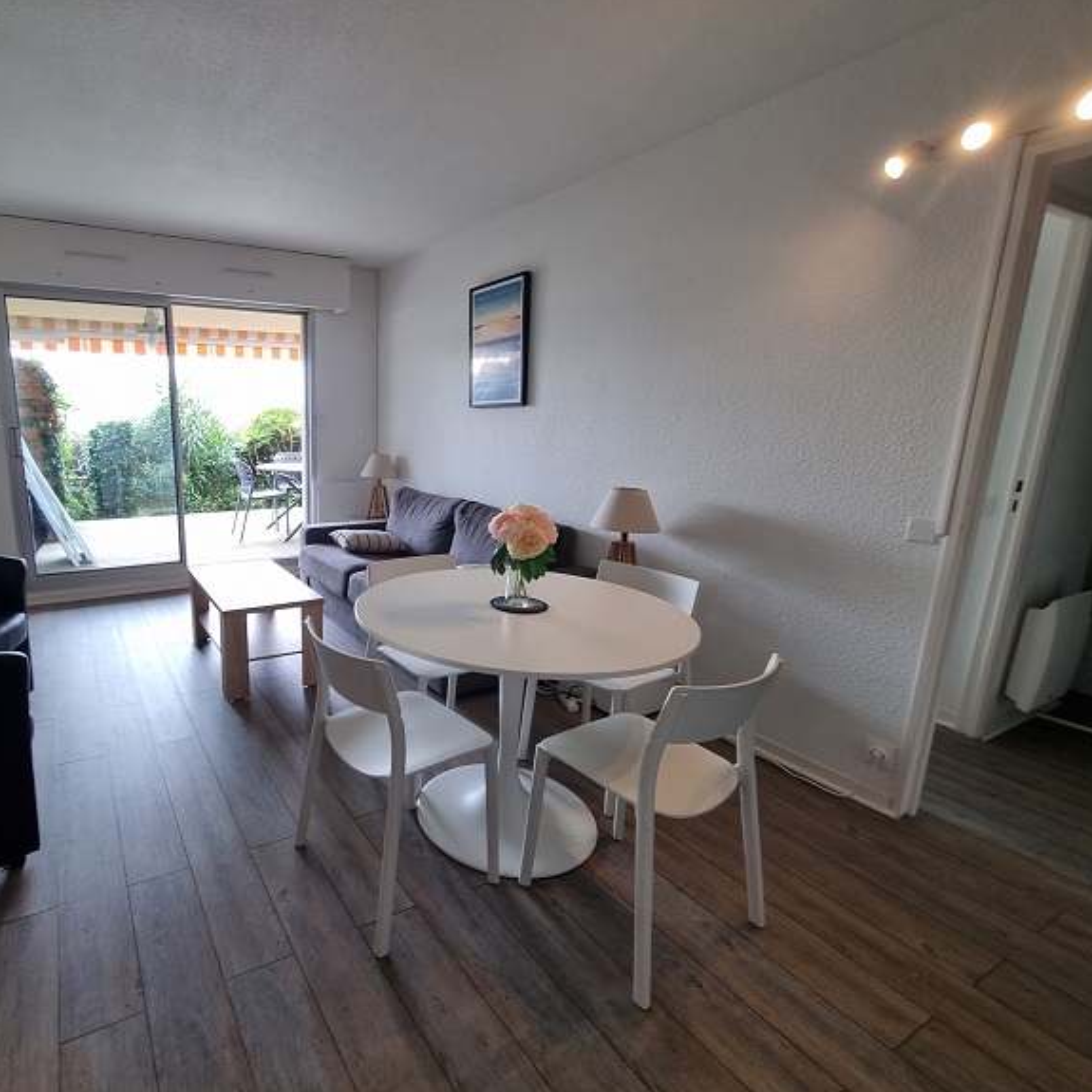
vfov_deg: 87.4
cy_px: 558
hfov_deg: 84.0
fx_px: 571
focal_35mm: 16
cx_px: 353
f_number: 2.2
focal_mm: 2.2
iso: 50
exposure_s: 1/50
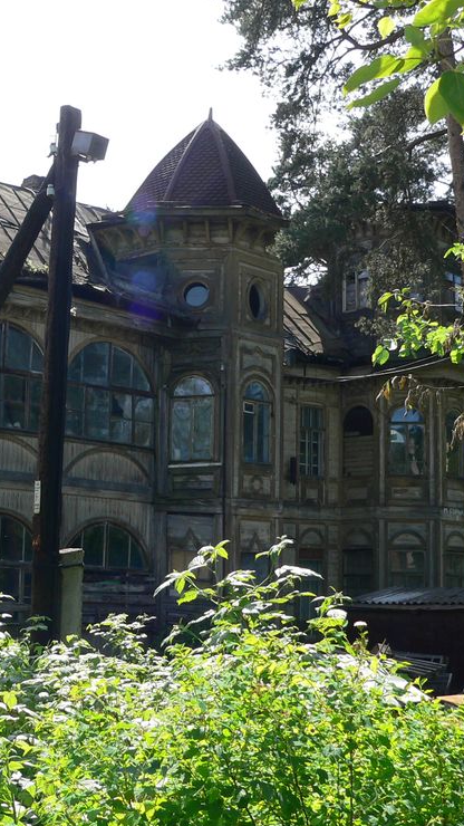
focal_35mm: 53
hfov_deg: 22.5
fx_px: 1160
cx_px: 143
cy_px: 416
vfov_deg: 39.2
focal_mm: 6
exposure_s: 1/200
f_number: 4
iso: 80
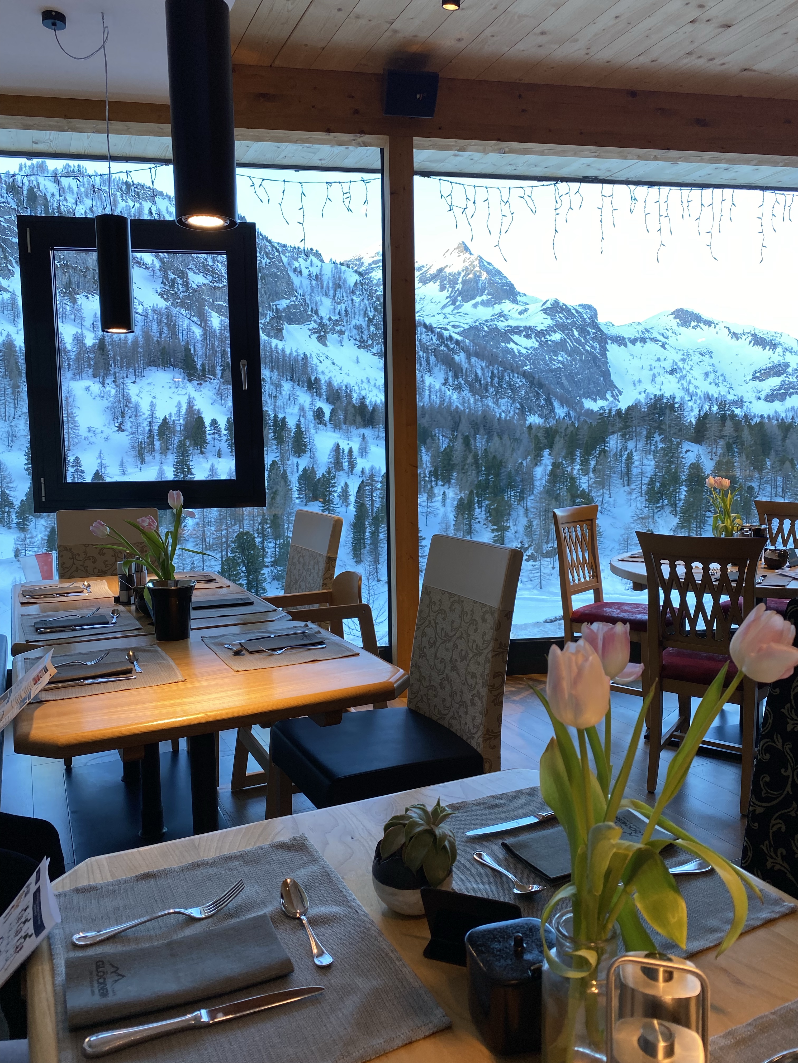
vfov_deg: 67.3
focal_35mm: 26
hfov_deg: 53.1
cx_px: 399
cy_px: 532
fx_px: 799
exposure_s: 1/100
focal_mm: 4.25
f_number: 1.8
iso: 40
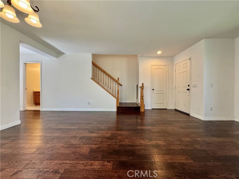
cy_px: 90
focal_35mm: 14
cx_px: 120
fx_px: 97
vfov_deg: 85.7
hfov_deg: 102.1
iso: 250
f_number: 2.2
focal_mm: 2.22
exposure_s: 1/120
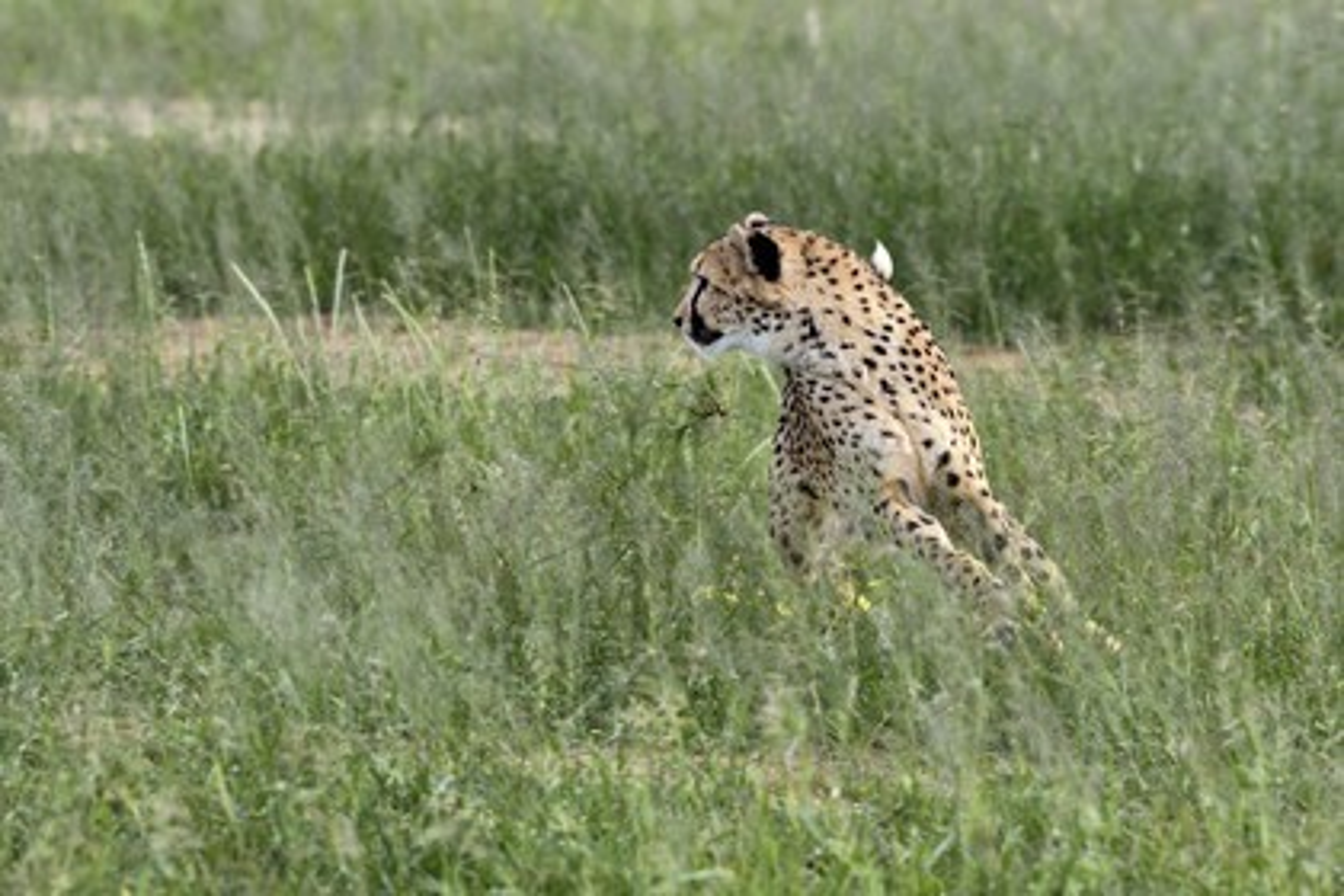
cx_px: 672
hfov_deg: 10.3
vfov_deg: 6.9
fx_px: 7466
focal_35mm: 200
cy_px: 448
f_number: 5
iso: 400
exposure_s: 1/1000
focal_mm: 200
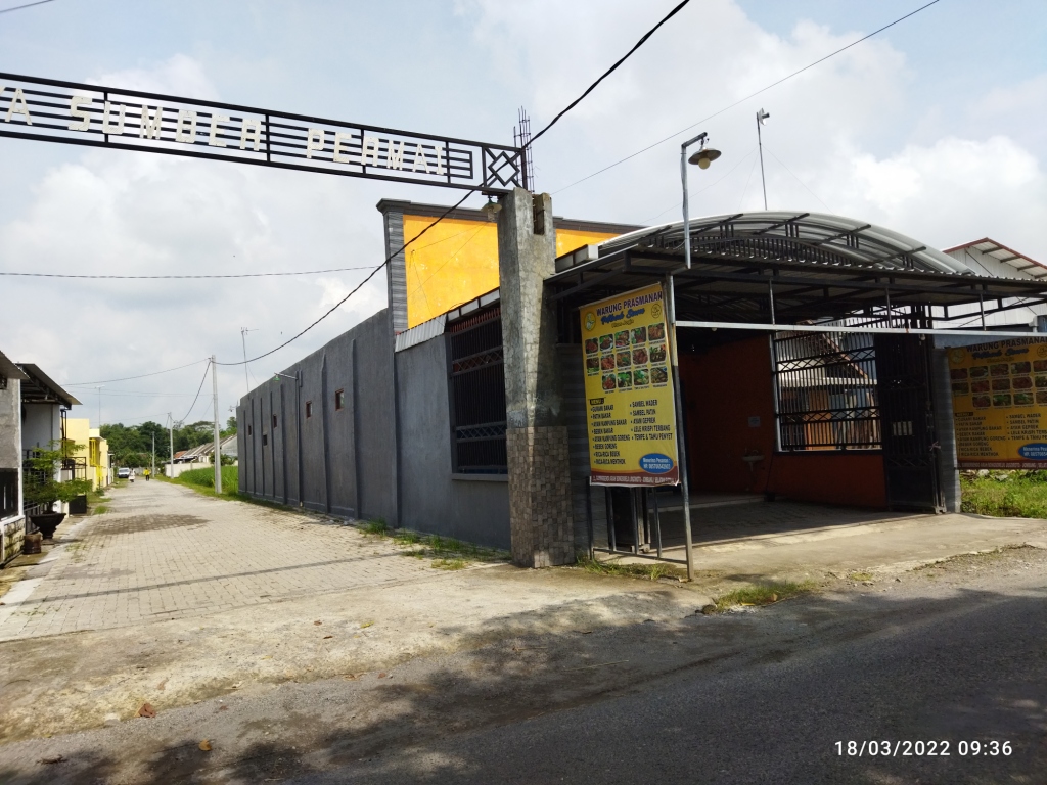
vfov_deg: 51.4
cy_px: 392
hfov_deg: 65.3
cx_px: 524
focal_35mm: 27
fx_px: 817
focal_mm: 4.71
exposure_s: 1/3257
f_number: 1.79
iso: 103
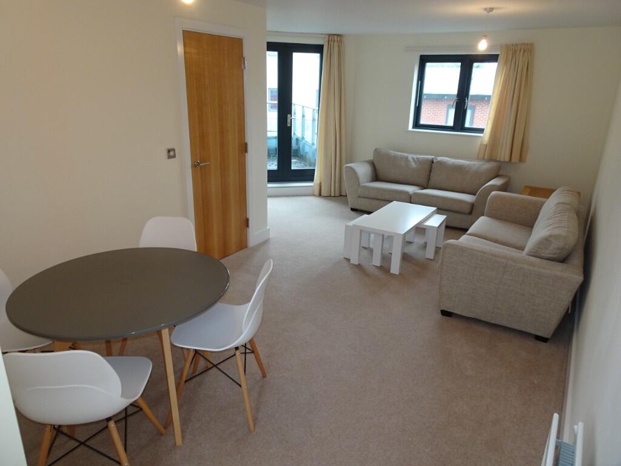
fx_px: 431
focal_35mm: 24
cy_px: 233
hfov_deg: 71.6
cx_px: 310
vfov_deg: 56.8
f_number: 3.5
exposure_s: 1/30
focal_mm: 4.1
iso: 125
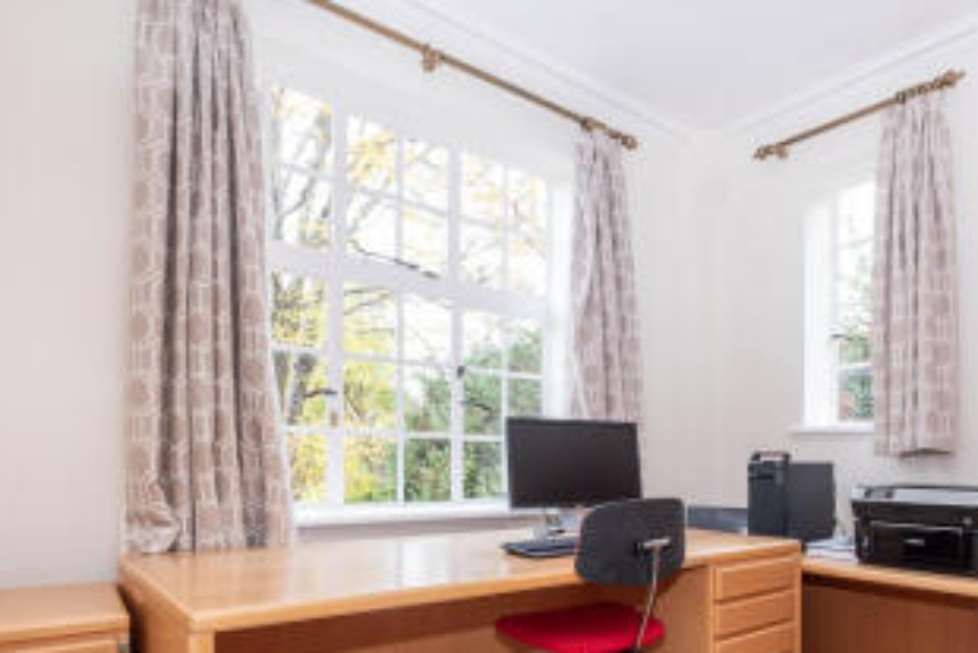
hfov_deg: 74.7
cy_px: 412
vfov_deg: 54.5
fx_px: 625
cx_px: 615
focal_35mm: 23
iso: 400
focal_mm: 10
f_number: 6.4
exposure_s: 1/20
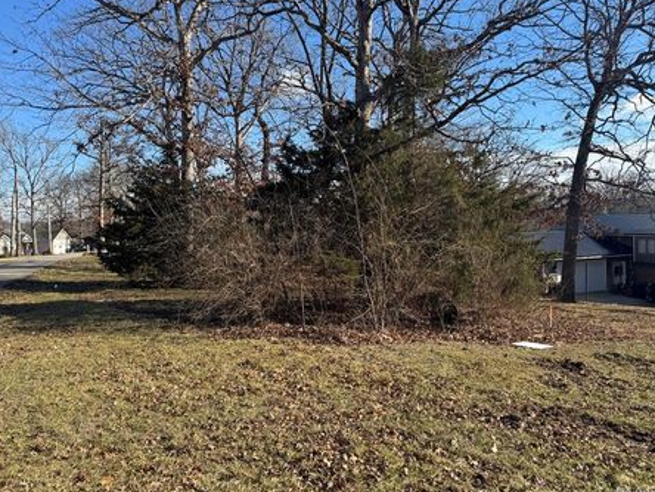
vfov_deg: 51.3
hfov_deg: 65.3
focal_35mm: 27
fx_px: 511
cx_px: 319
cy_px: 233
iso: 80
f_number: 1.78
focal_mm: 6.76
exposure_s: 1/2415
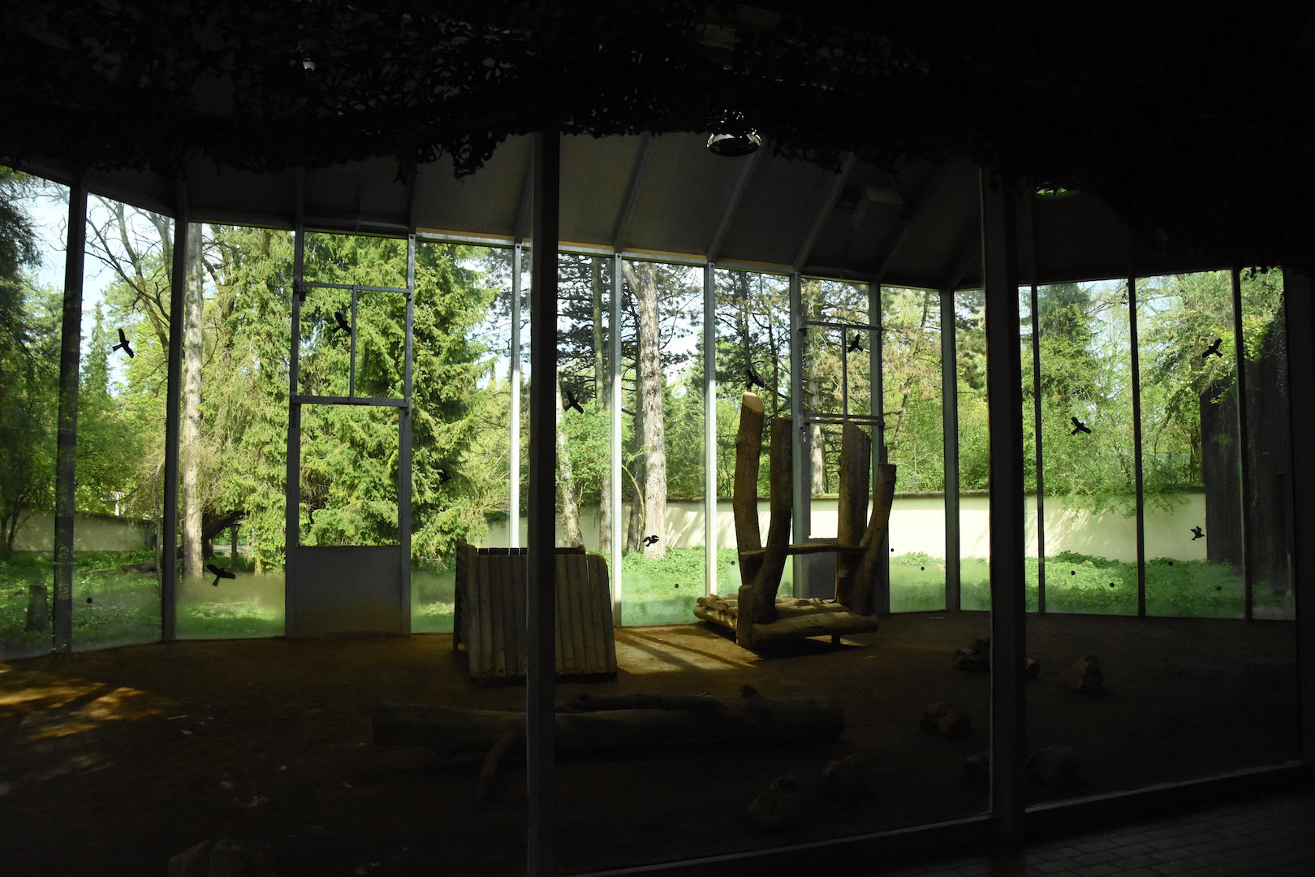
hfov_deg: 73.7
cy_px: 438
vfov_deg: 53.1
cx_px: 658
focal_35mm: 24
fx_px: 877
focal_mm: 16
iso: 4000
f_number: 5.6
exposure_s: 1/4000
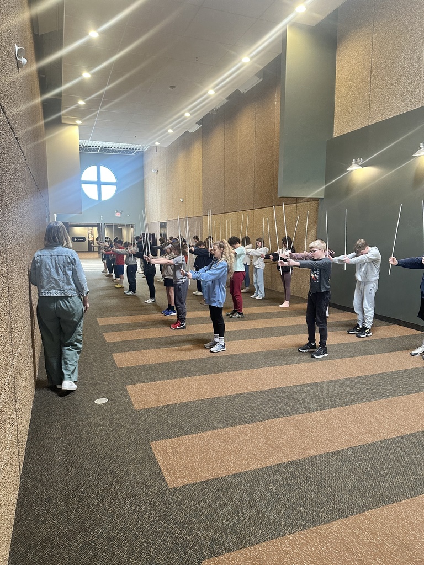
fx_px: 392
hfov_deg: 56.8
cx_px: 212
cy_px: 282
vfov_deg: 71.6
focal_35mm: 24
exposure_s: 1/60
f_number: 1.78
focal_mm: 6.86
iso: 320
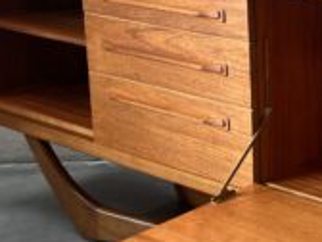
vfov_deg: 15.9
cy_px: 86
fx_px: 865
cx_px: 372
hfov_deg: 20.0
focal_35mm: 93
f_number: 1.5
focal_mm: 5.7
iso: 50
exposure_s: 1/121
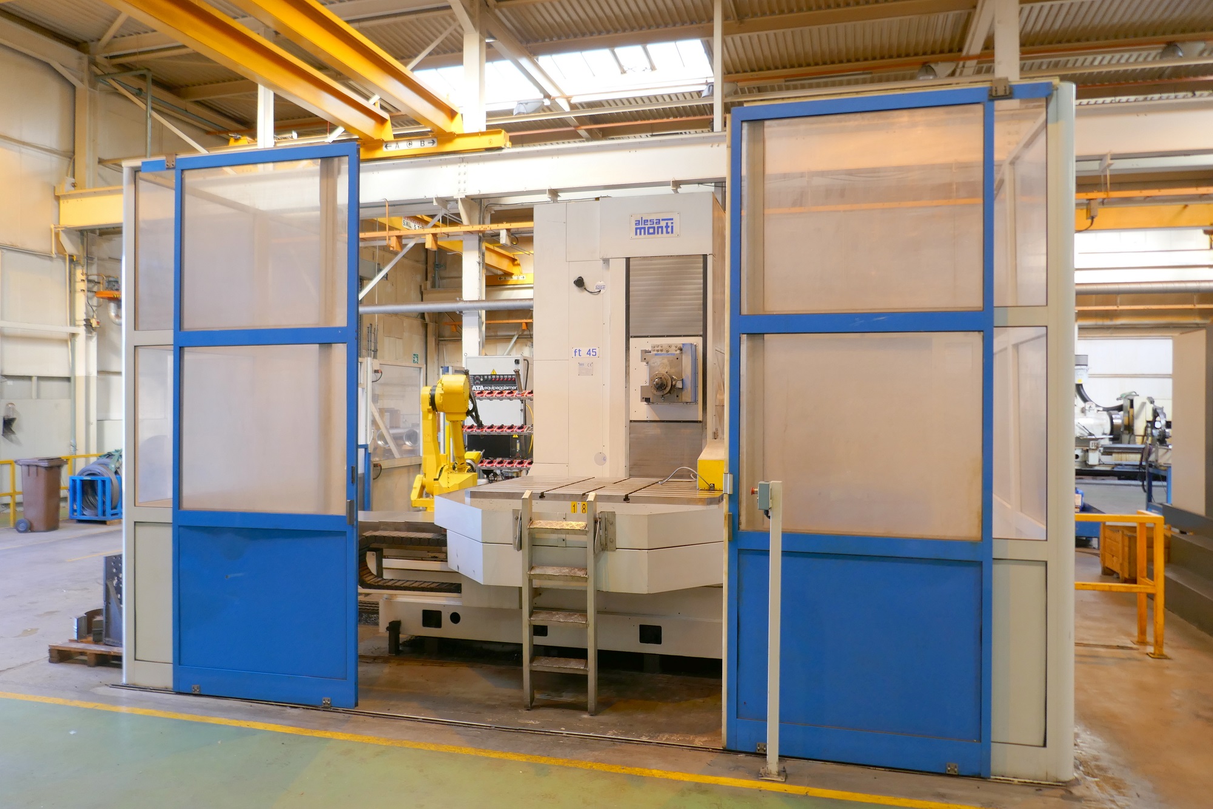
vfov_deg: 51.3
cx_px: 606
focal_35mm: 25
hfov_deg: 71.5
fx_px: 842
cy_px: 404
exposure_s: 1/60
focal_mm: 9.1
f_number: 2.8
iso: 250
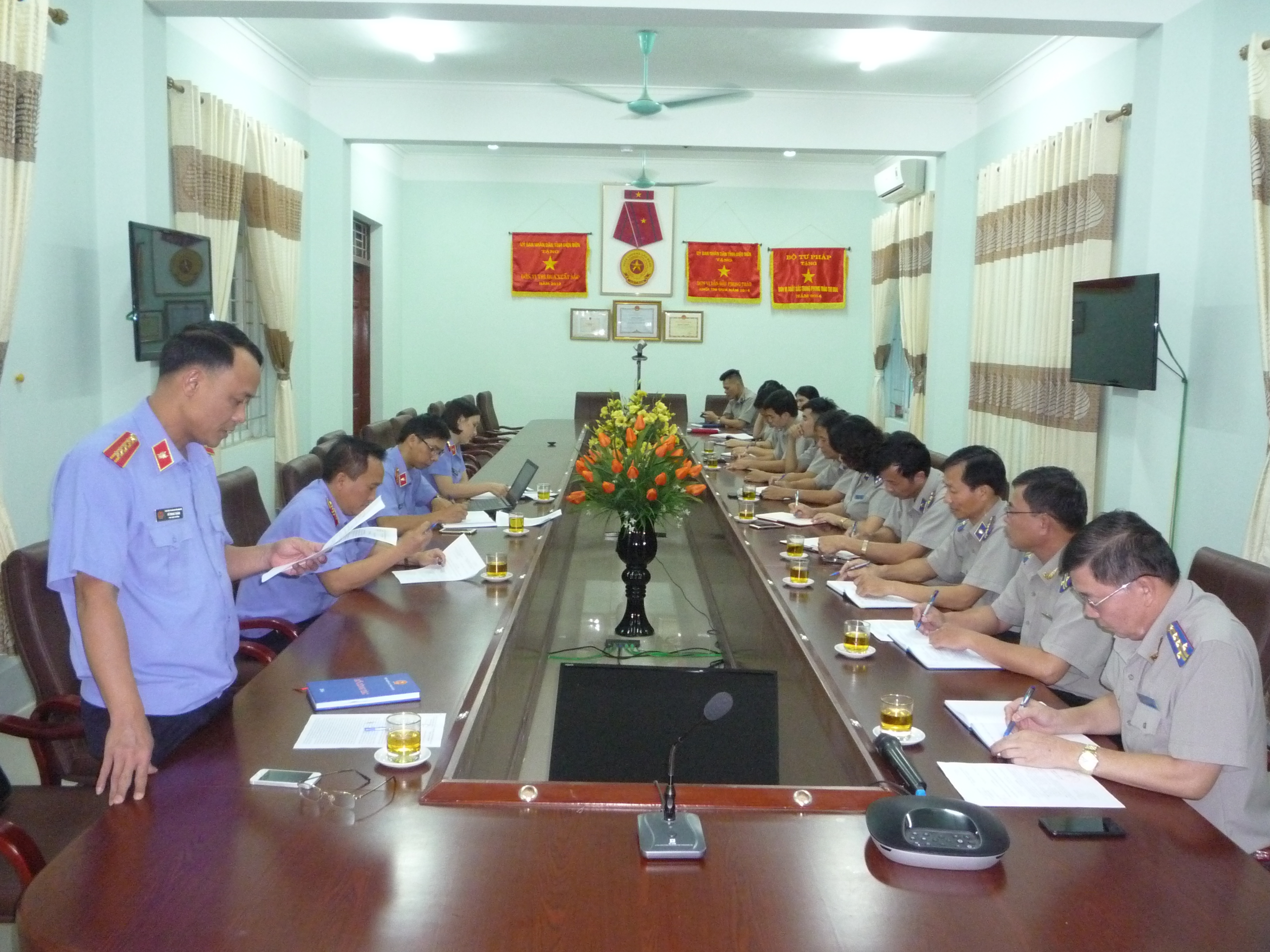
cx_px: 635
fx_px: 1137
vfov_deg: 45.4
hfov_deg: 58.4
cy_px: 476
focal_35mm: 31
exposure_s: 1/30
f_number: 3.3
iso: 640
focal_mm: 5.3
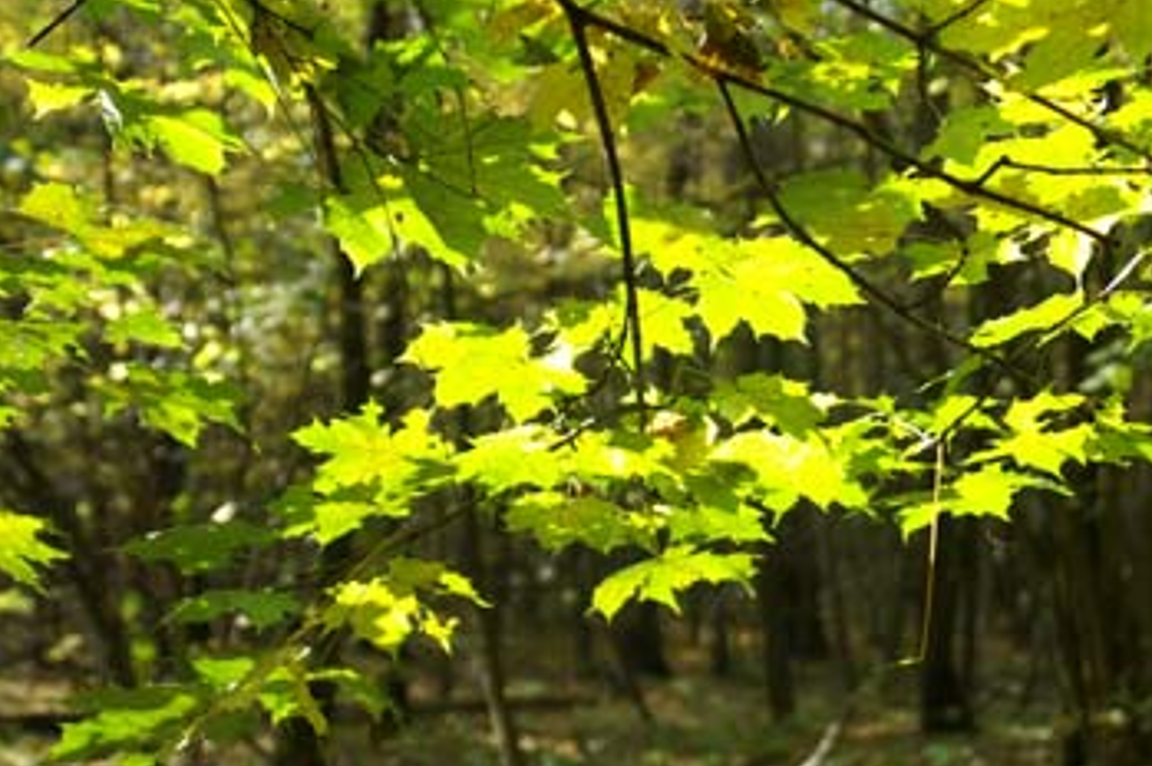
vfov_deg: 20.1
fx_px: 2163
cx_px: 739
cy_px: 467
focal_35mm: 68
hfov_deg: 29.7
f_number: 4.5
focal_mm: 35
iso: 100
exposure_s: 1/80
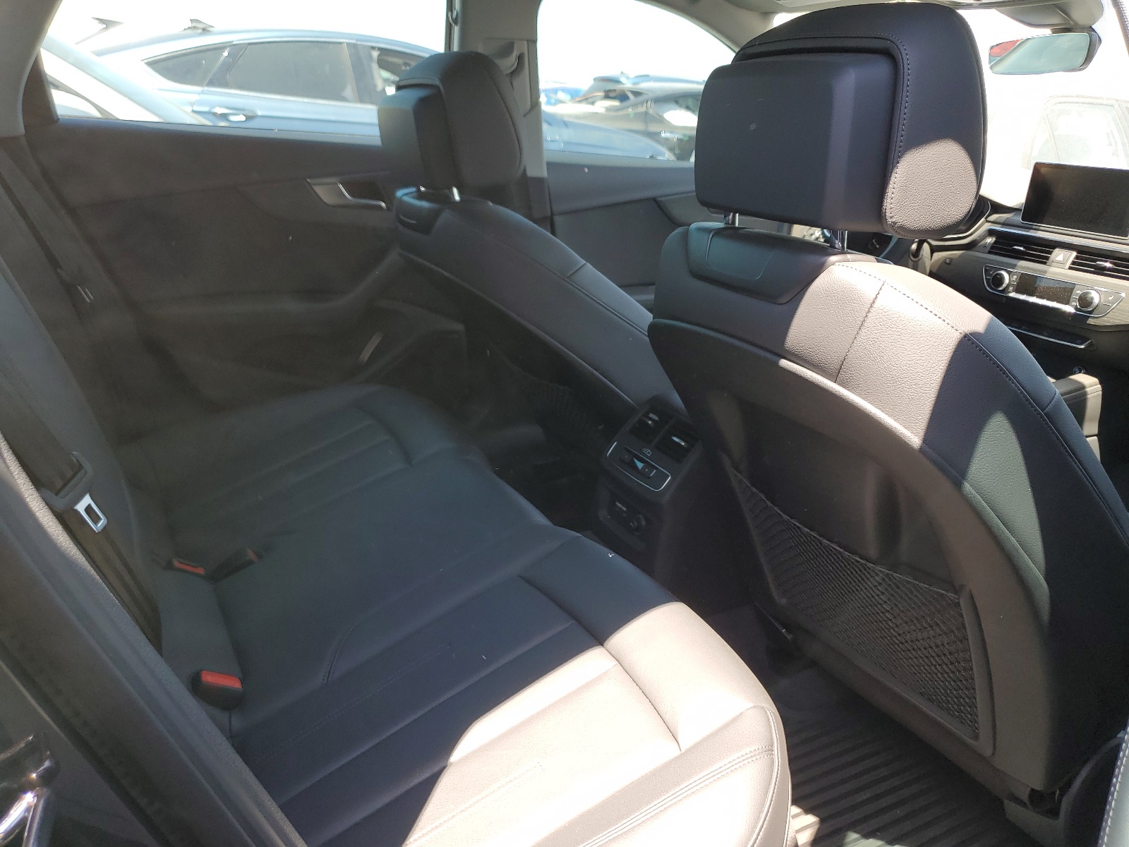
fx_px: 848
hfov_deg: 67.3
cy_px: 424
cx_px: 564
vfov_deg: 53.1
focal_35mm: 26
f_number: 1.5
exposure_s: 1/213
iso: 50
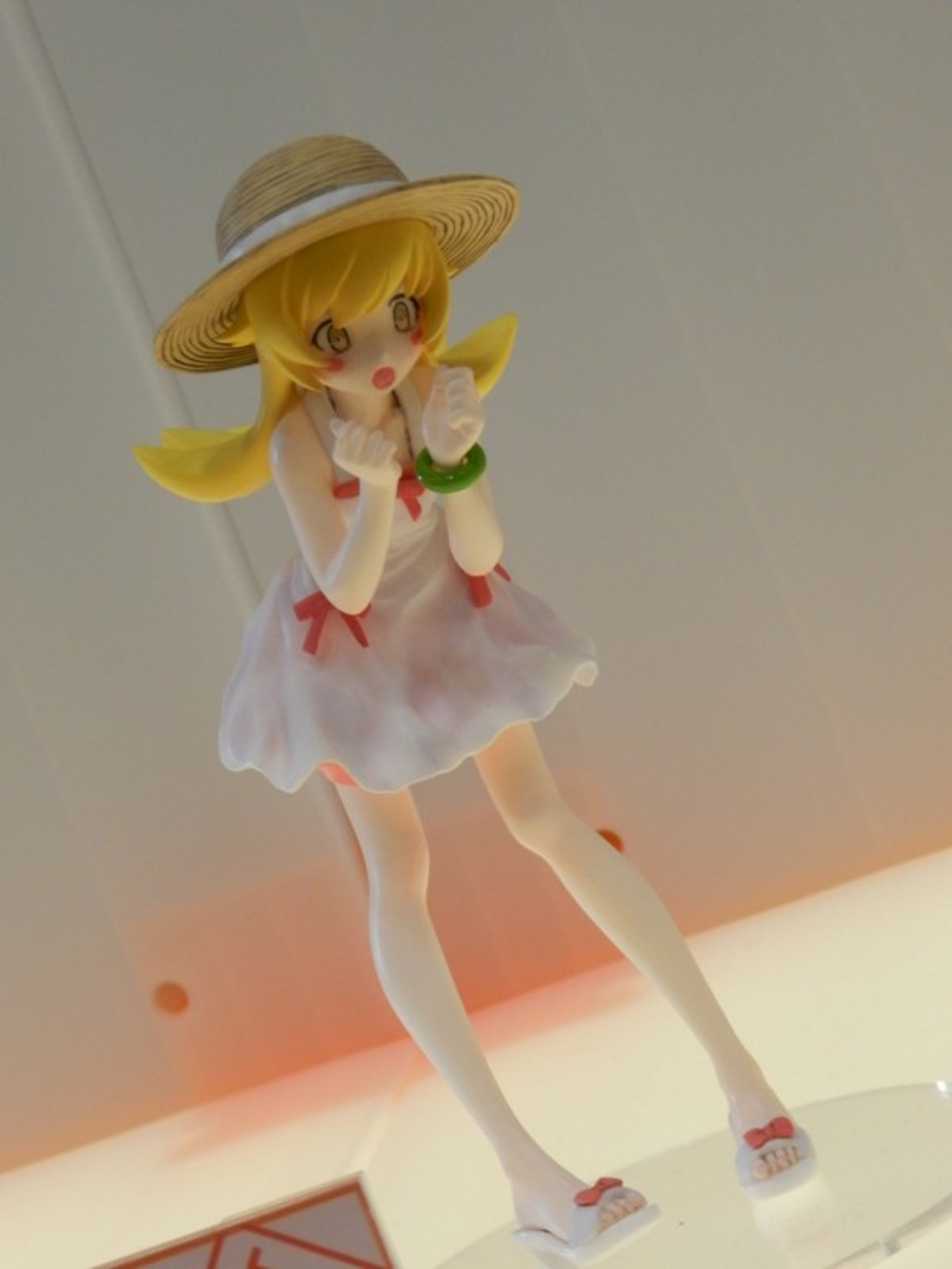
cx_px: 476
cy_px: 634
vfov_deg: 11.2
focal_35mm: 176
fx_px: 6454
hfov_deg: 8.4
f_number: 5.4
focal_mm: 31.2
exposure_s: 1/30
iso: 400
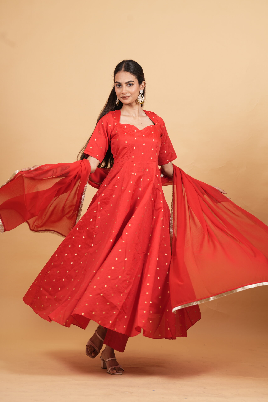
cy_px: 201
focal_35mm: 91
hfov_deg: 15.0
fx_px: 1016
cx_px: 134
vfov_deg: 22.4
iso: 160
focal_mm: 91
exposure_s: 1/125
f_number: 5.6
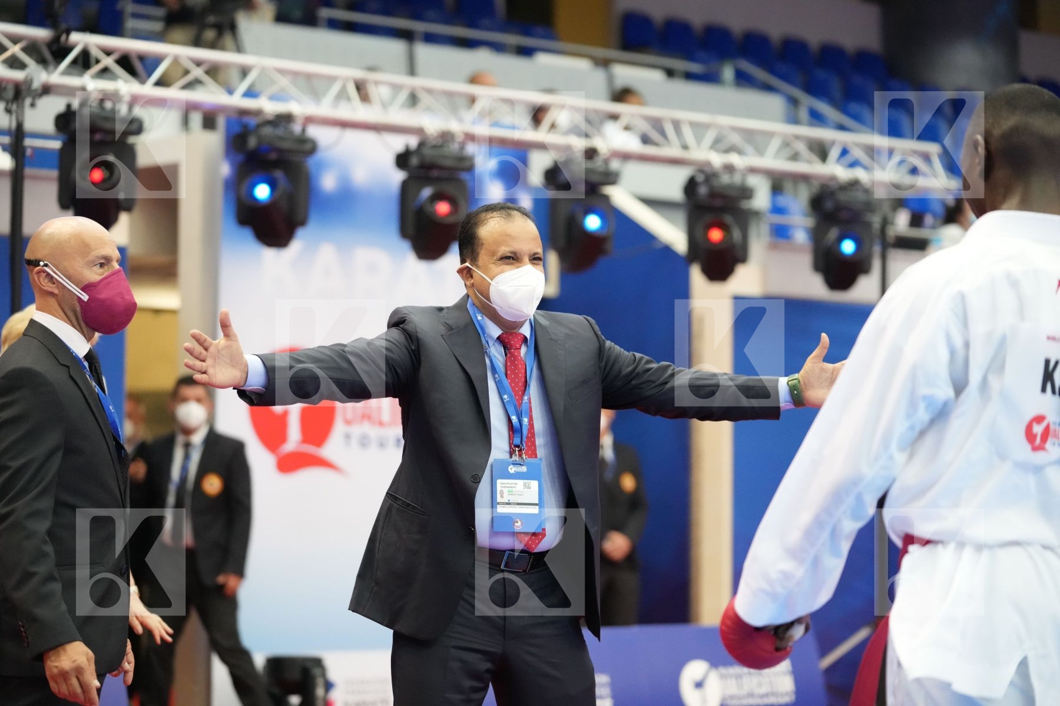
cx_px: 530
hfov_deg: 20.4
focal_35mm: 100
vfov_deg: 13.7
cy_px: 353
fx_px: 2944
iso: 8000
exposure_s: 1/1000
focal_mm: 100
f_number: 2.8
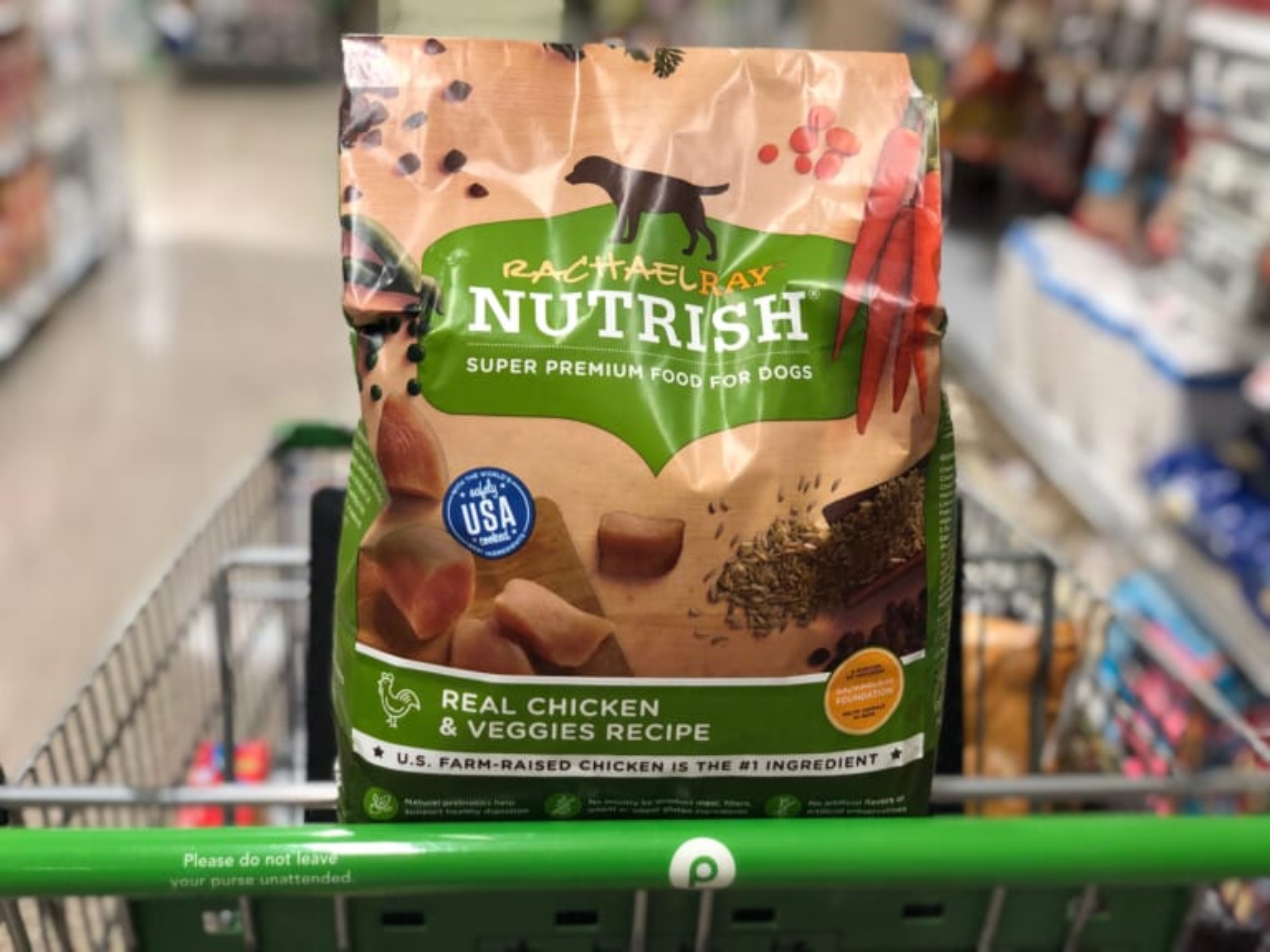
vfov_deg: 28.0
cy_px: 476
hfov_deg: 36.8
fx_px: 1908
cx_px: 635
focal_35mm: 52
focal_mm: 6
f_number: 2.4
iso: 100
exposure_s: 1/60
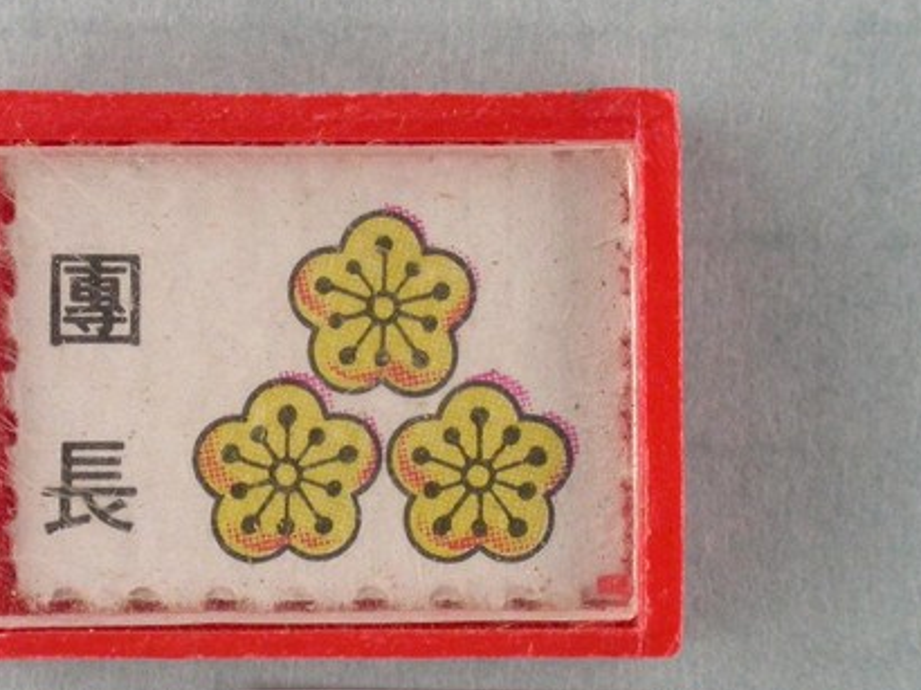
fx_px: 5983
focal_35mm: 225
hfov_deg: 8.8
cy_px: 436
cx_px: 341
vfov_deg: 6.6
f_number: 6.2
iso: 200
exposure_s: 1/30
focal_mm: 29.9
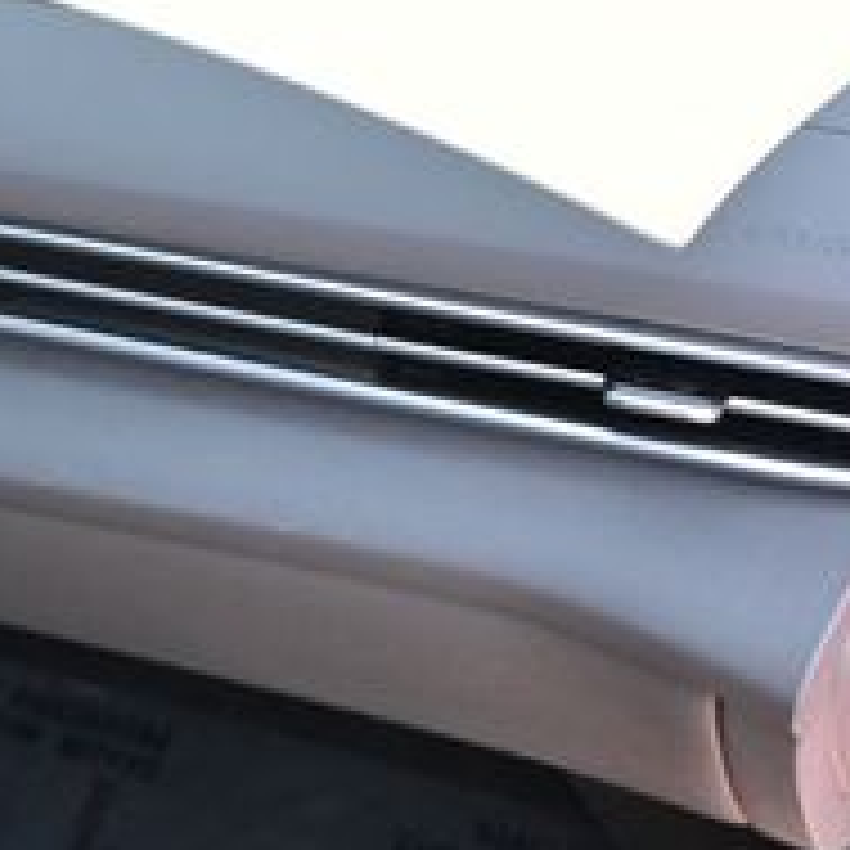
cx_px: -477
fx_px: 2512
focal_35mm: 90
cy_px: 486
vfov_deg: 19.2
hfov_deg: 17.1
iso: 400
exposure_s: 1/160
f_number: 4
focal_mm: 21
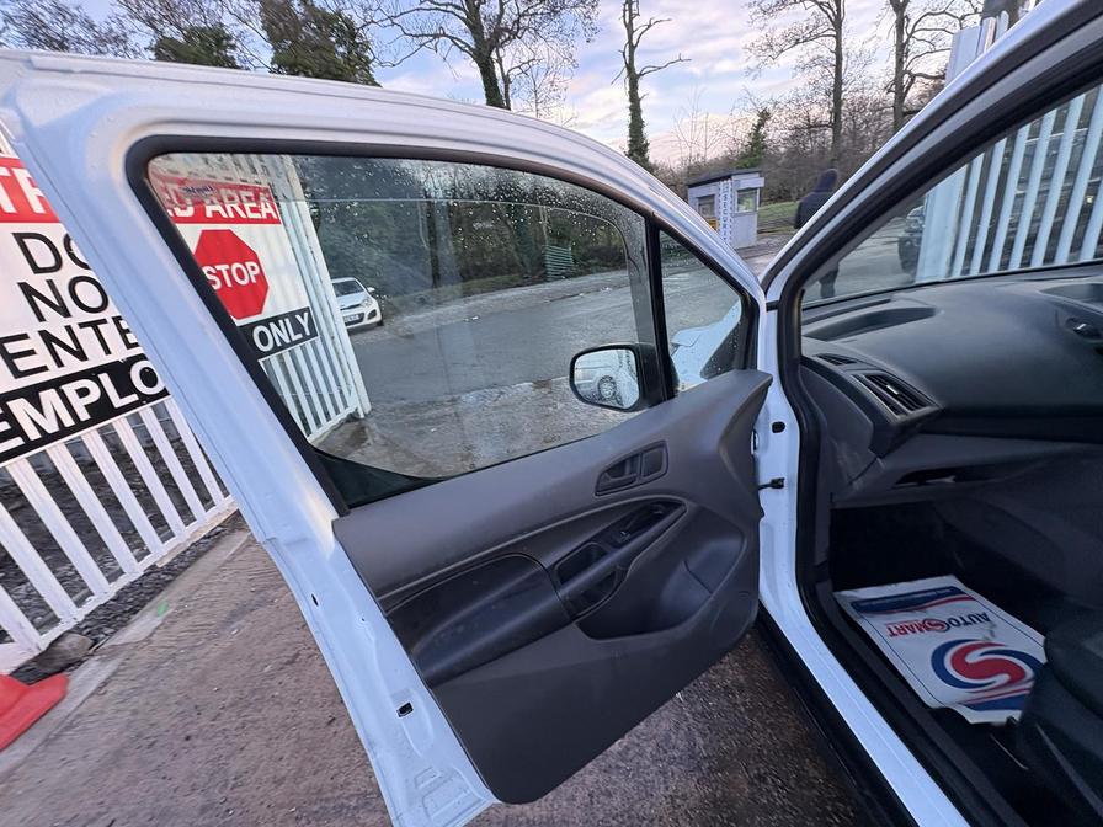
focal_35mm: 14
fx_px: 446
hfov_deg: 102.1
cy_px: 414
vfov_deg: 85.7
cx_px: 552
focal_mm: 2.22
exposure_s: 1/99
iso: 160
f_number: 2.2
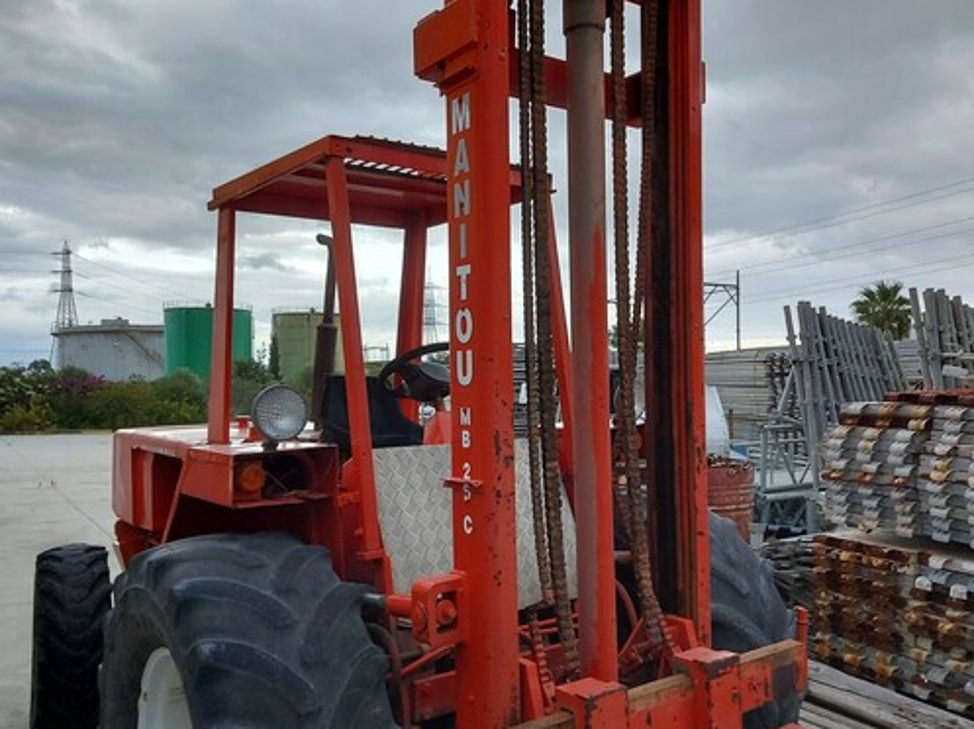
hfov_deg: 61.7
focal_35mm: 29
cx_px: 463
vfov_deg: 48.2
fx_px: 815
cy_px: 368
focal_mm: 5.23
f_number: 1.8
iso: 125
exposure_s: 1/60
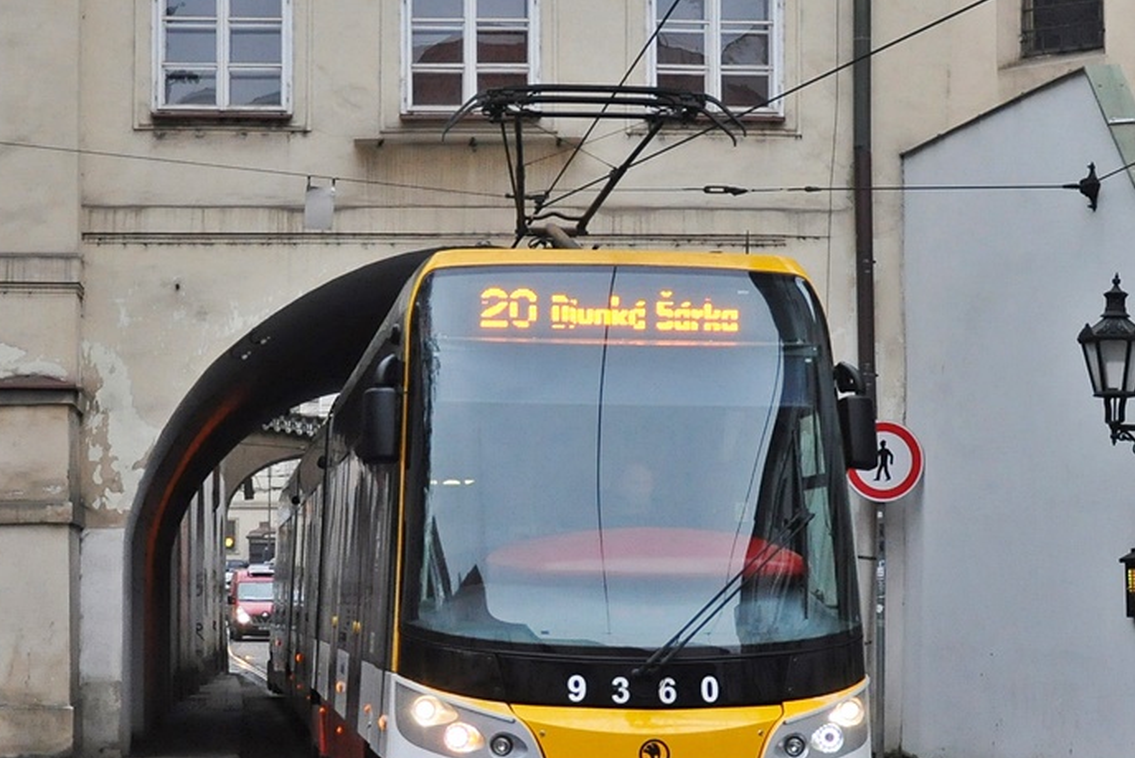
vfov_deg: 24.6
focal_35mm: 55
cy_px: 485
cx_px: 675
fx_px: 1730
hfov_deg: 36.2
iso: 900
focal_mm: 21
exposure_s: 1/500
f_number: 3.8
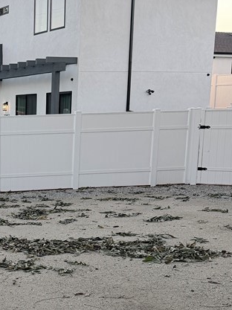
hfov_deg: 22.9
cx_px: -42
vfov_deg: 32.3
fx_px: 528
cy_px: 222
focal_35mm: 59
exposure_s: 1/551
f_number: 1.78
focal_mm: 6.76
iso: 100
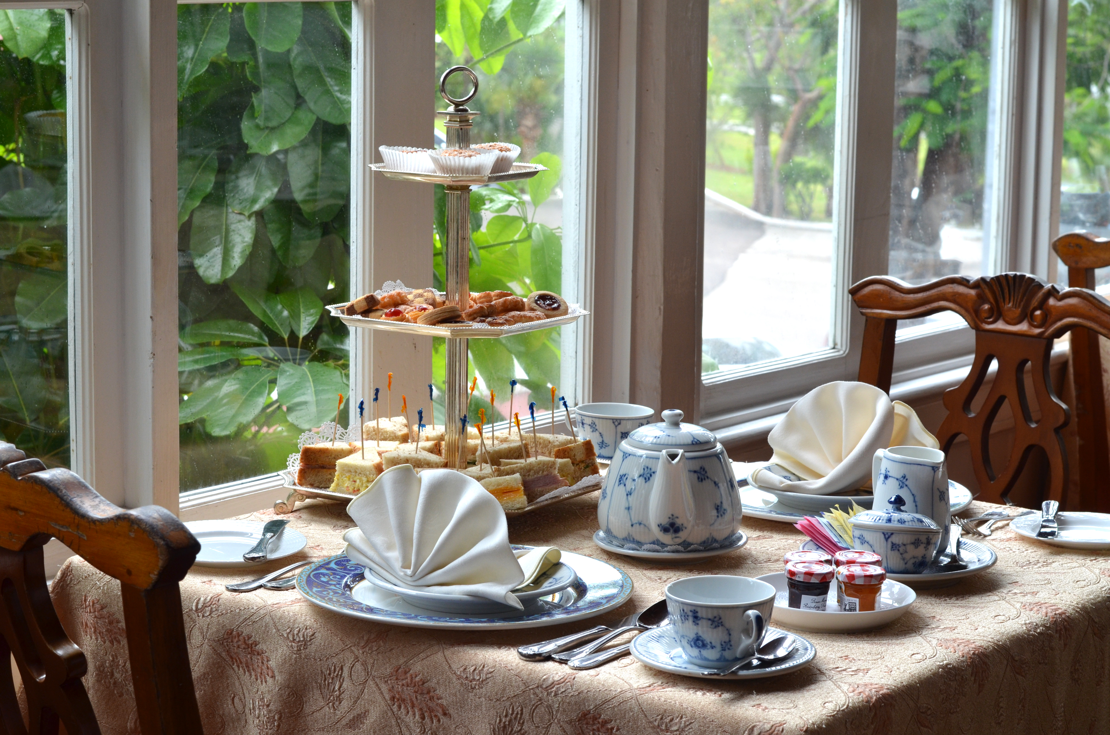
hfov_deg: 27.0
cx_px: 555
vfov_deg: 18.1
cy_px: 368
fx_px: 2308
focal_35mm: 75
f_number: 9
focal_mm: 50
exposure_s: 1/160
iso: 400
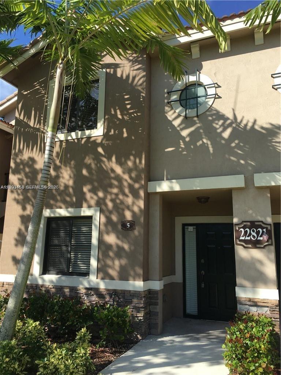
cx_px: 140
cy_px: 188
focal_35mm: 29
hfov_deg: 48.2
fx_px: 314
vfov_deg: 61.7
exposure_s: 1/874
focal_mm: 4.15
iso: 25
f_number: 2.2
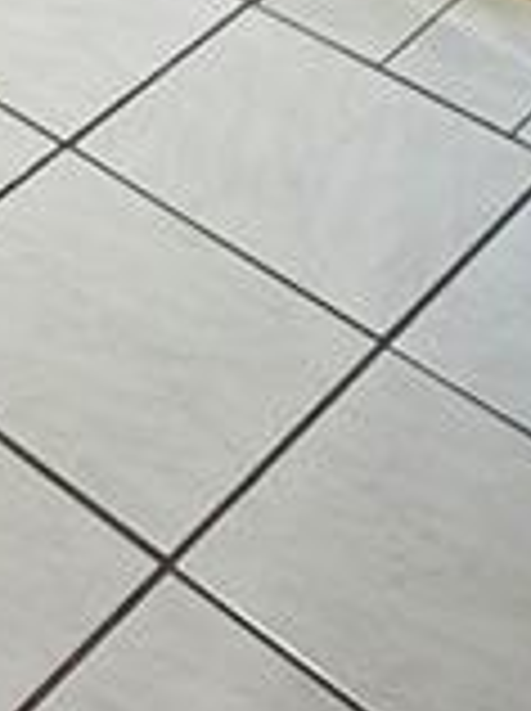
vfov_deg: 15.9
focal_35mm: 99
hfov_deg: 13.1
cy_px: -684
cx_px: -486
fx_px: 2030
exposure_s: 1/60
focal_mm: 2.2
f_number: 1.9
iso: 200
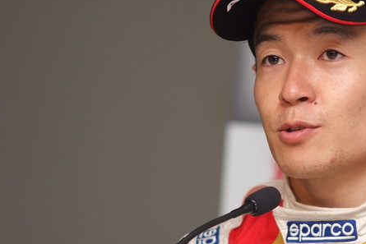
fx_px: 4444
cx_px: 289
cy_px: 120
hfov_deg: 4.7
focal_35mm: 437
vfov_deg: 3.1
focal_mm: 180
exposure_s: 1/250
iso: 400
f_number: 2.8
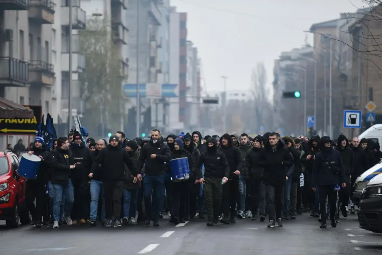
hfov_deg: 10.3
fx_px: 2122
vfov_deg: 6.9
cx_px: 191
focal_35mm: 200
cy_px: 128
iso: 125
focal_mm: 200
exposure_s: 1/400
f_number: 2.8
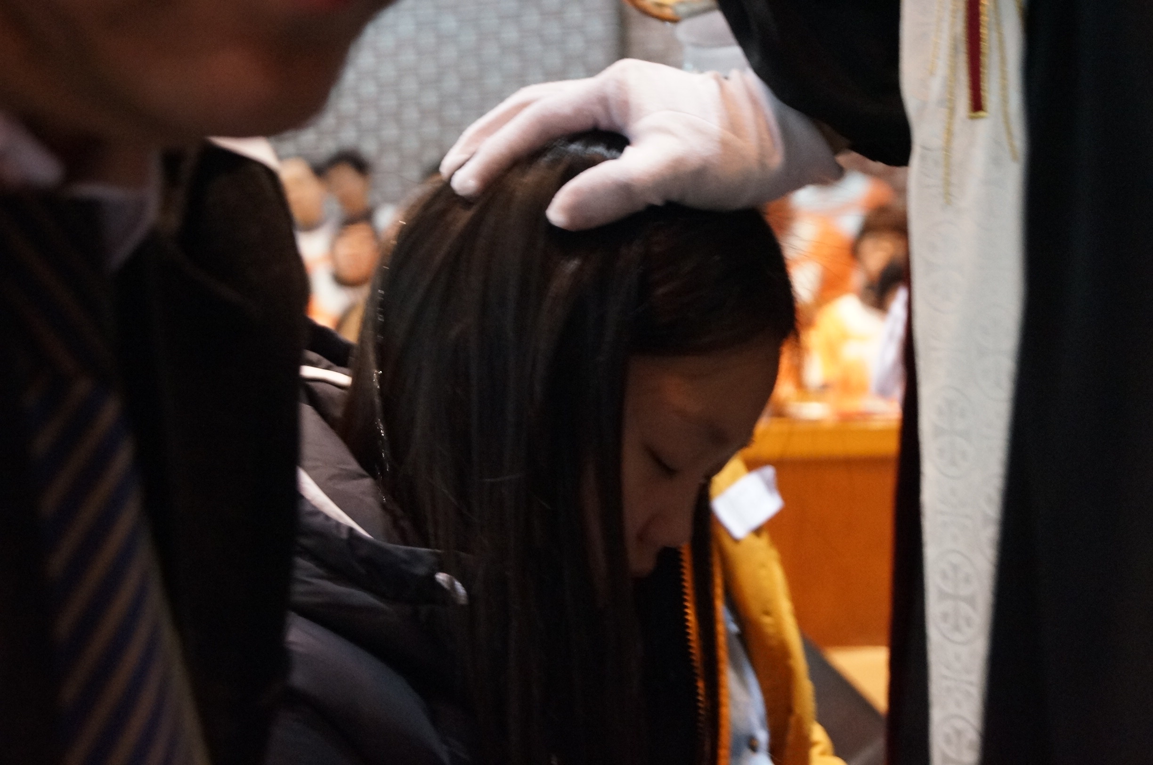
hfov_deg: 24.7
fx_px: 2638
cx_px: 576
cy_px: 382
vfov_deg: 16.5
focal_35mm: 82
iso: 3200
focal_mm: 55
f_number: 5.6
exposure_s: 1/50
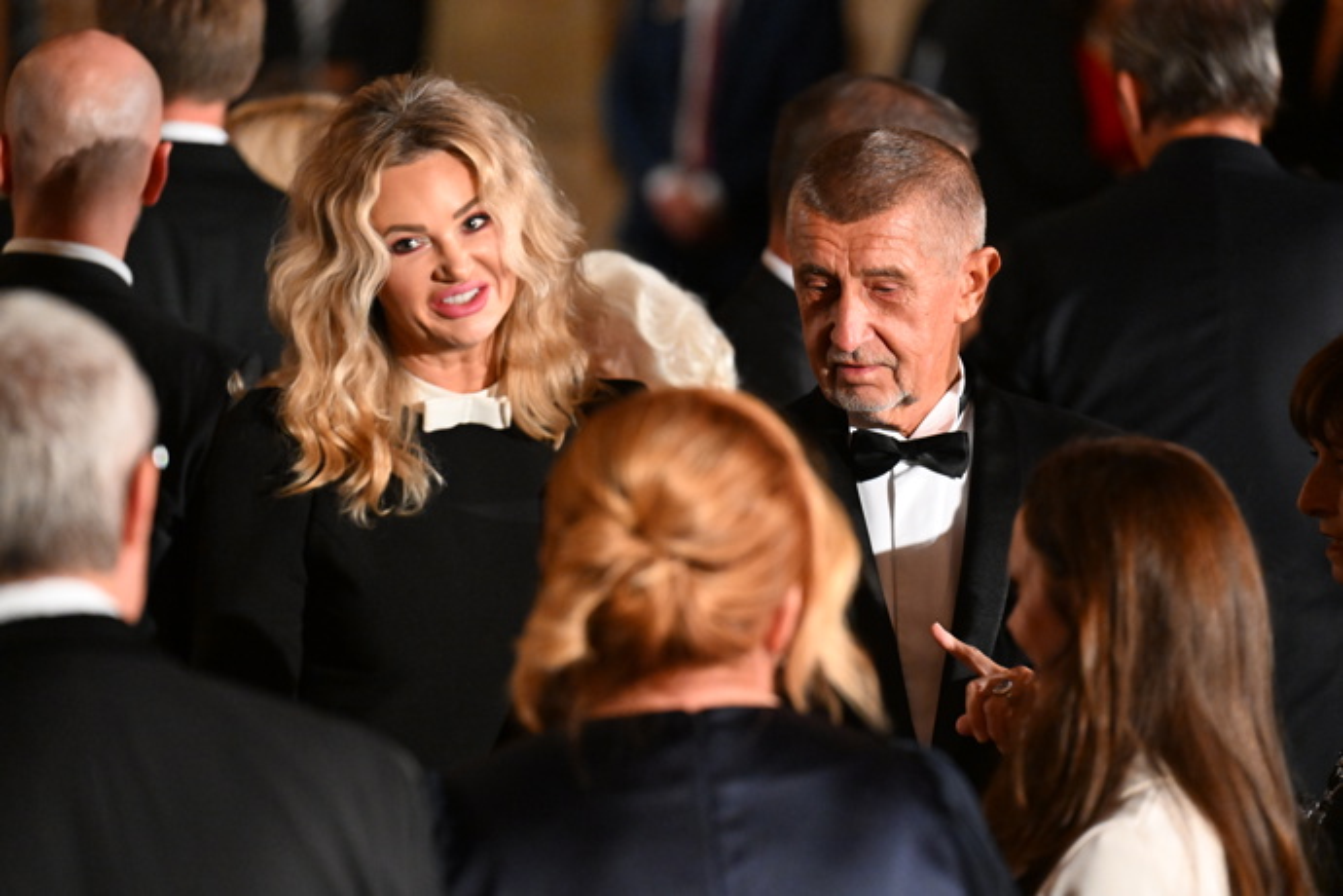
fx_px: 7461
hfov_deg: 10.3
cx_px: 672
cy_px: 448
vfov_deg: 6.9
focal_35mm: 200
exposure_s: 1/250
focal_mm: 200
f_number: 3.5
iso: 8000
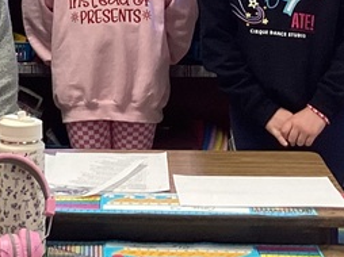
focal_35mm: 125
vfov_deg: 11.2
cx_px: 23
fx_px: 1241
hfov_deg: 15.6
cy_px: -166
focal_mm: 3.3
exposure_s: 1/60
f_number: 2.4
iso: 125
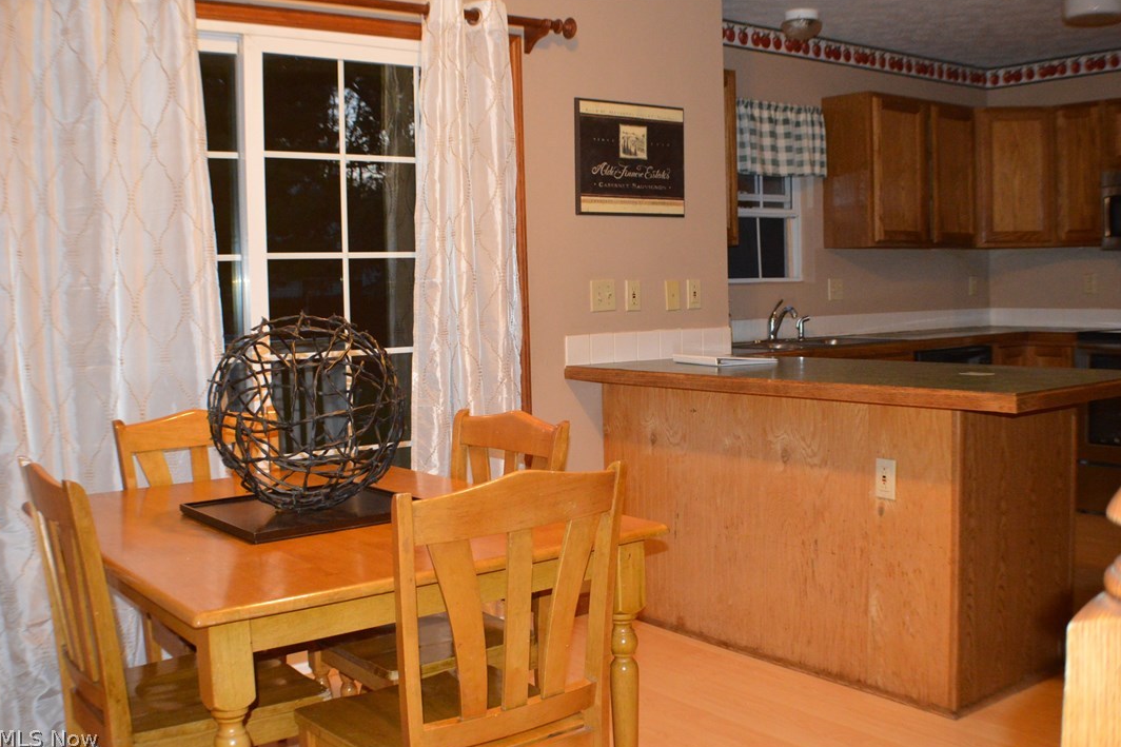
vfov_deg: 27.5
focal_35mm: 49
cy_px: 375
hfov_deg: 40.3
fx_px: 1525
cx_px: 564
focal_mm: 32
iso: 2500
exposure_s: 1/30
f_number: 4.8
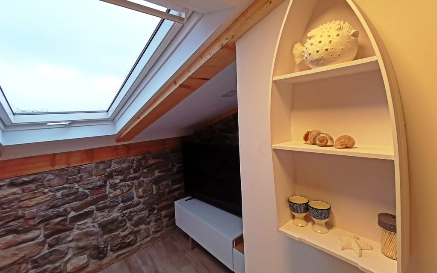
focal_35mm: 17
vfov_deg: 67.6
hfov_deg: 94.4
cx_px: 218
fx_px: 202
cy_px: 118
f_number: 2.2
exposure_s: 1/100
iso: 200
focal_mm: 2.35
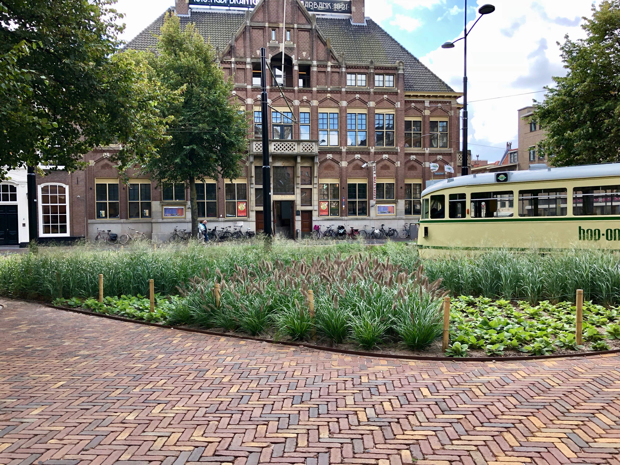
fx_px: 502
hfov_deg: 63.4
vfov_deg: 49.7
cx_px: 310
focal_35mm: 28
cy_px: 232
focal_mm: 4
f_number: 1.8
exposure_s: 1/289
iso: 20
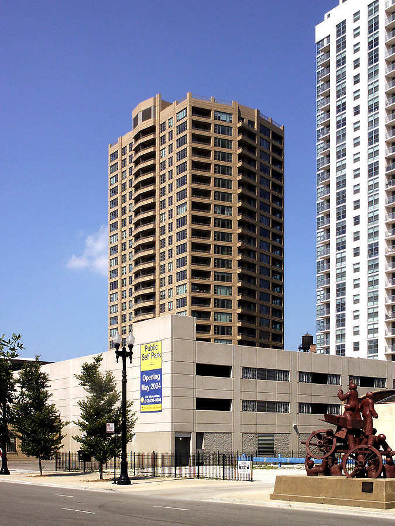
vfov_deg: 42.9
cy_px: 263
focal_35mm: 44
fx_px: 669
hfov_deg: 32.9
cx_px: 198
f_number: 8
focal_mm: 9.18
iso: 64
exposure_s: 1/500
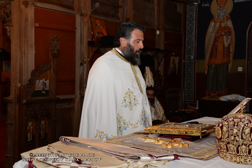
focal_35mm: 48
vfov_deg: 28.1
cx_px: 126
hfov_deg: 41.1
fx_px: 336
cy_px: 84
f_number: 6.3
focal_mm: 48
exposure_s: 1/80
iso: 400
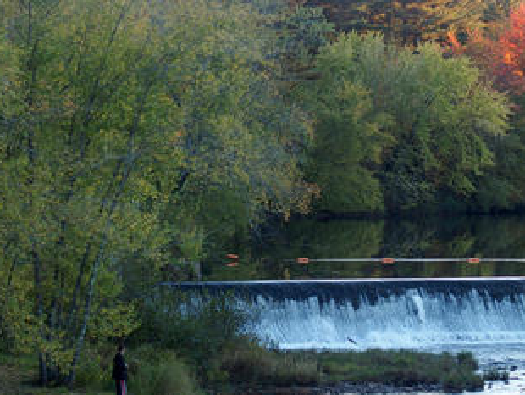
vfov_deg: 8.3
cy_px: 246
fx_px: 2732
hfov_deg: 11.0
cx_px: 305
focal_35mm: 180
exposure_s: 1/200
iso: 200
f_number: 2.8
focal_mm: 26.2
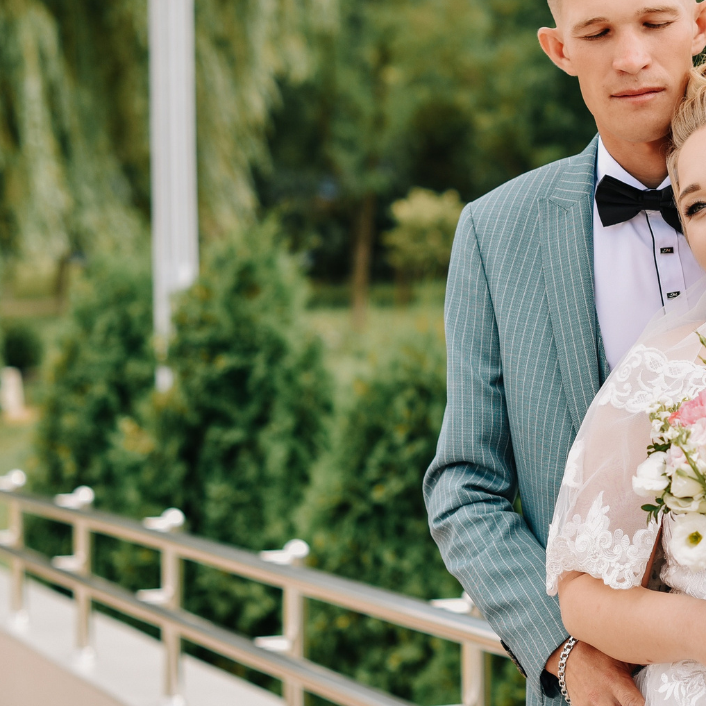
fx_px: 2469
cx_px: 645
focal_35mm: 107
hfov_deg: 16.1
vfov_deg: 16.3
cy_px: 313
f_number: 2.8
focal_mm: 50
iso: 125
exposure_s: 1/800
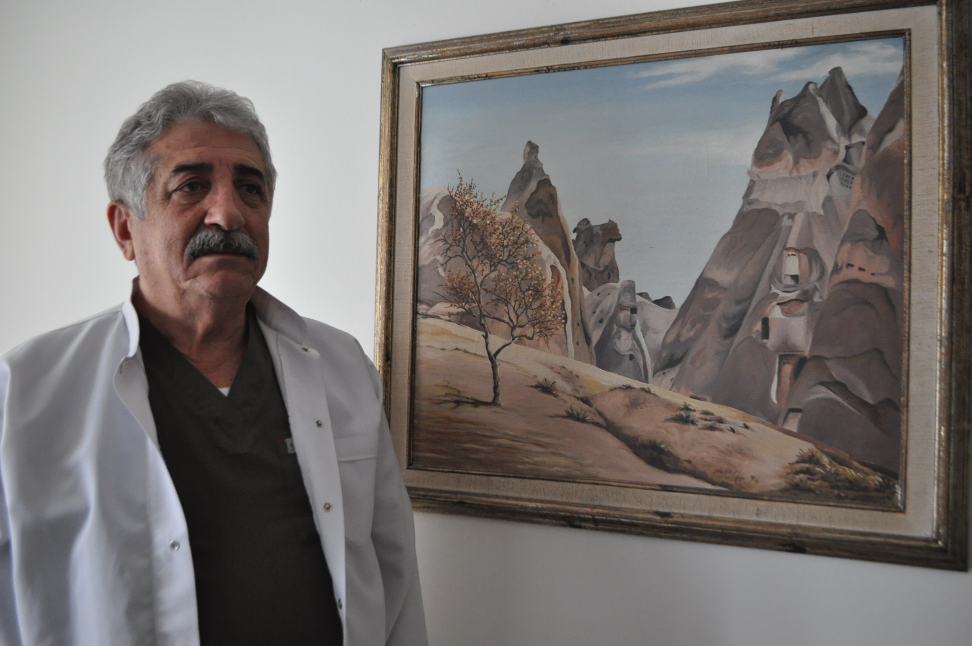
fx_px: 809
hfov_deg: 62.0
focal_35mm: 30
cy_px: 323
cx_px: 486
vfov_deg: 43.5
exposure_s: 1/30
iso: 1400
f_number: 3.8
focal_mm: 20
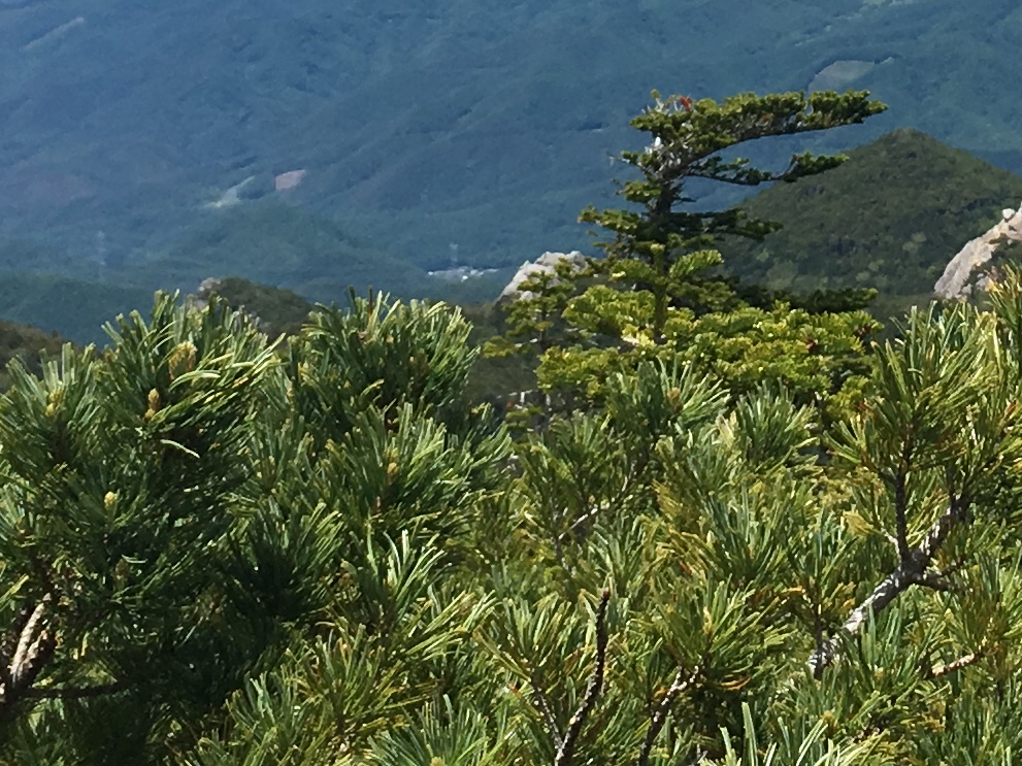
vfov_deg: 12.1
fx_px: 3483
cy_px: -274
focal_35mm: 118
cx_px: 906
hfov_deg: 16.5
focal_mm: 4.15
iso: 25
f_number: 2.2
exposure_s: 1/1637
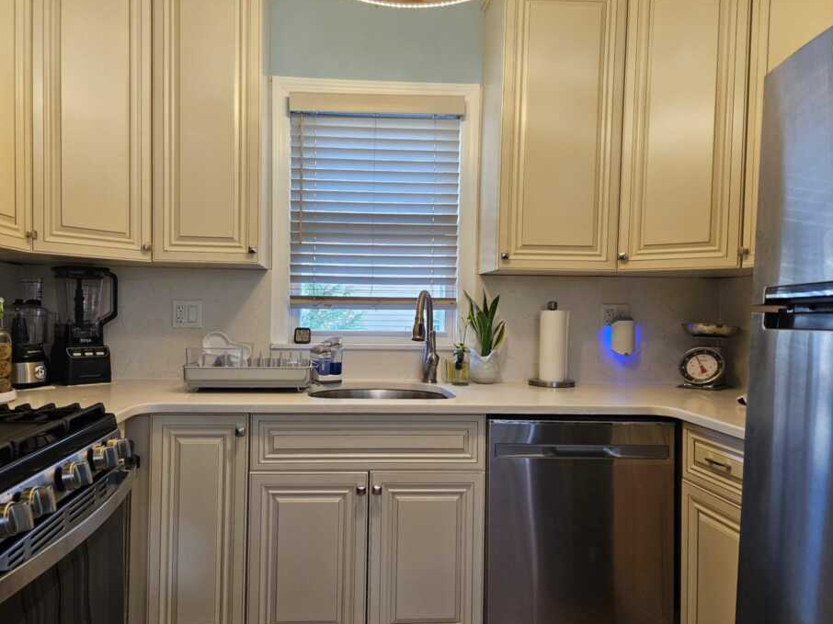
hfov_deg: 67.2
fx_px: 625
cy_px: 319
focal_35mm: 26
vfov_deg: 53.0
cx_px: 382
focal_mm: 5.4
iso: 160
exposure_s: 1/120
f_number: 1.8
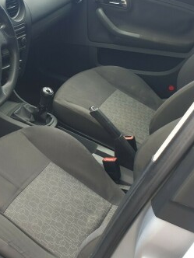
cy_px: 102
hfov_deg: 28.3
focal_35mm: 48
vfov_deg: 39.5
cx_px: -3
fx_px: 359
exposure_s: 1/166
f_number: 2.4
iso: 50
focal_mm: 4.3
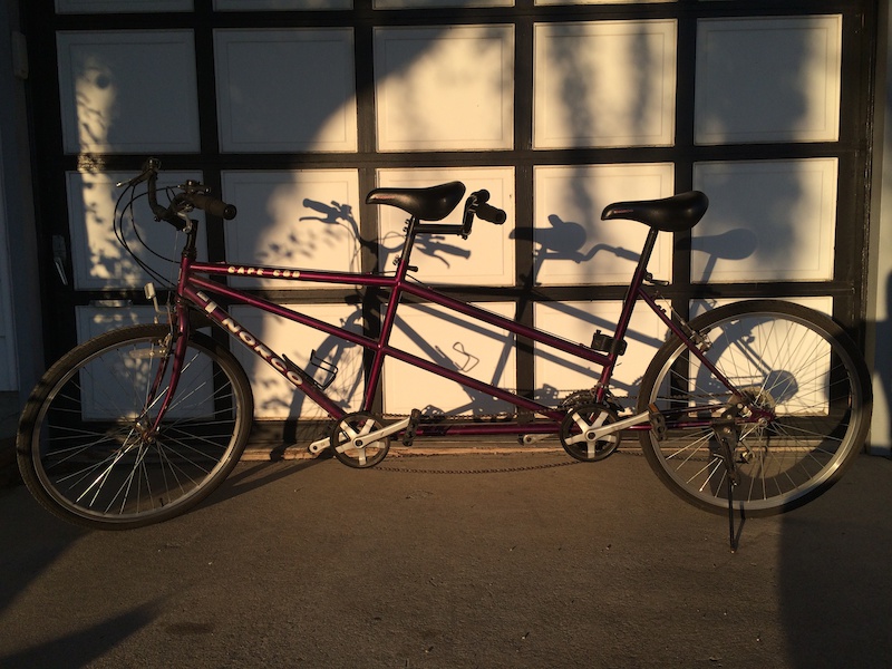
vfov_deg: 48.2
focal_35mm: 29
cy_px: 334
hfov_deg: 61.7
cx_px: 446
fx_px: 747
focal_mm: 4.15
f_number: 2.2
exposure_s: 1/1244
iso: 32
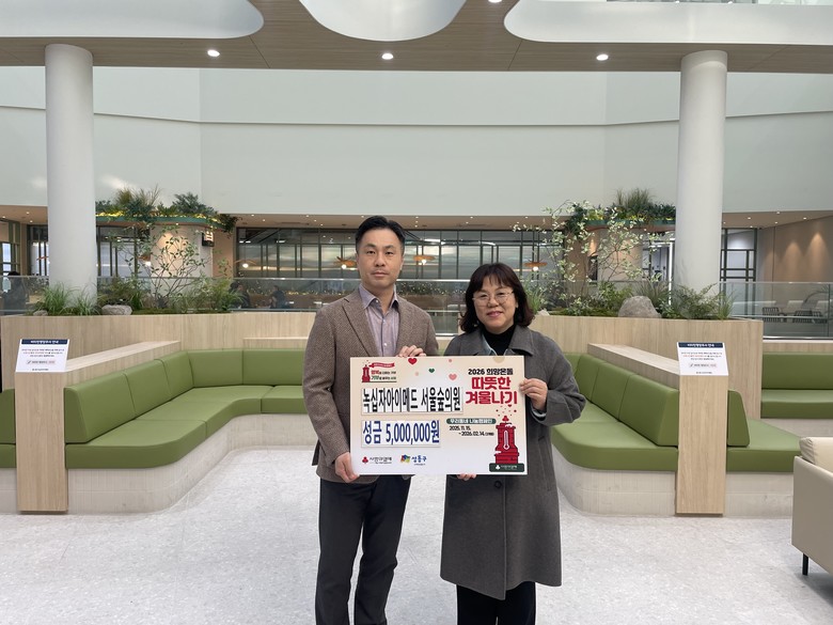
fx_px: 626
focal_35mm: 26
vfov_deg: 53.1
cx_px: 416
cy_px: 312
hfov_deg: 67.3
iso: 64
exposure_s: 1/120
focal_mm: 4.2
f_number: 1.6
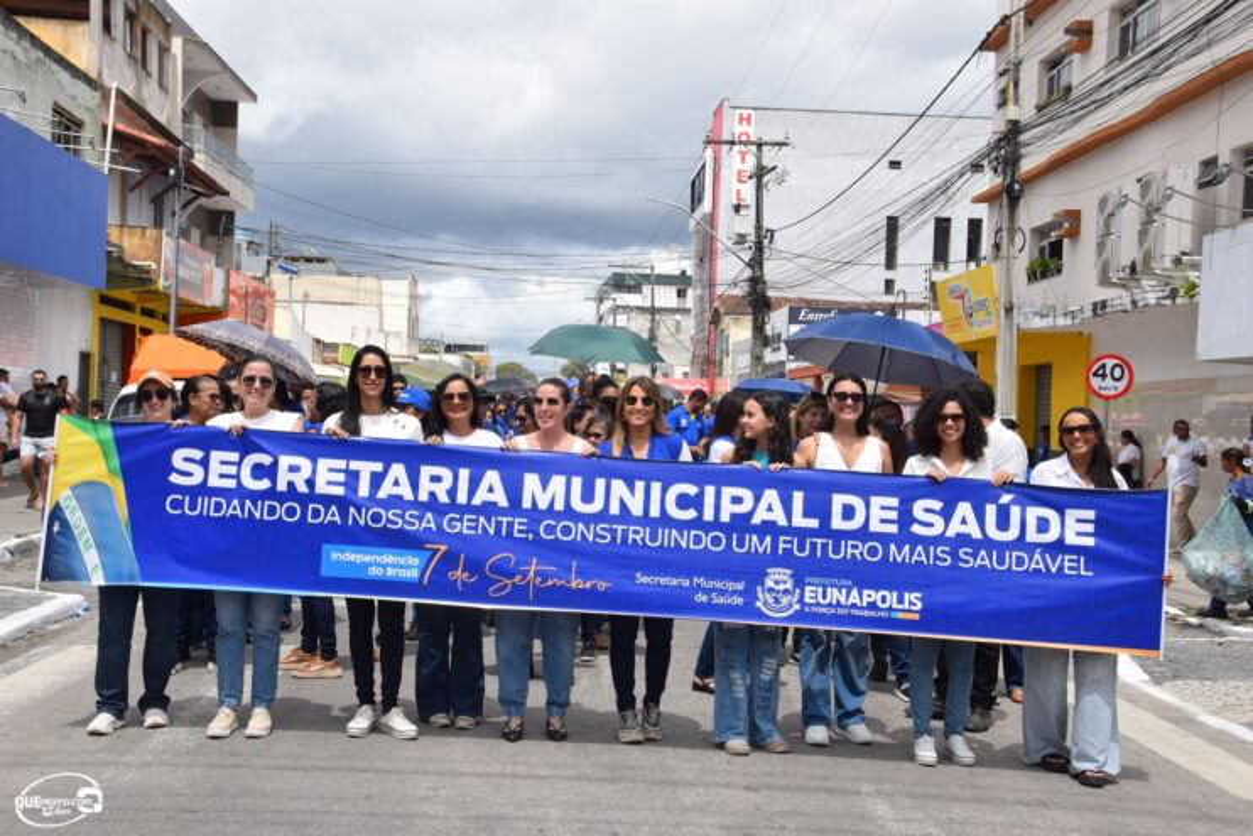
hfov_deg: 43.6
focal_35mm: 45
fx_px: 1566
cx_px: 626
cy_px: 418
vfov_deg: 29.9
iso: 200
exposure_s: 1/400
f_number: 10
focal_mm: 30
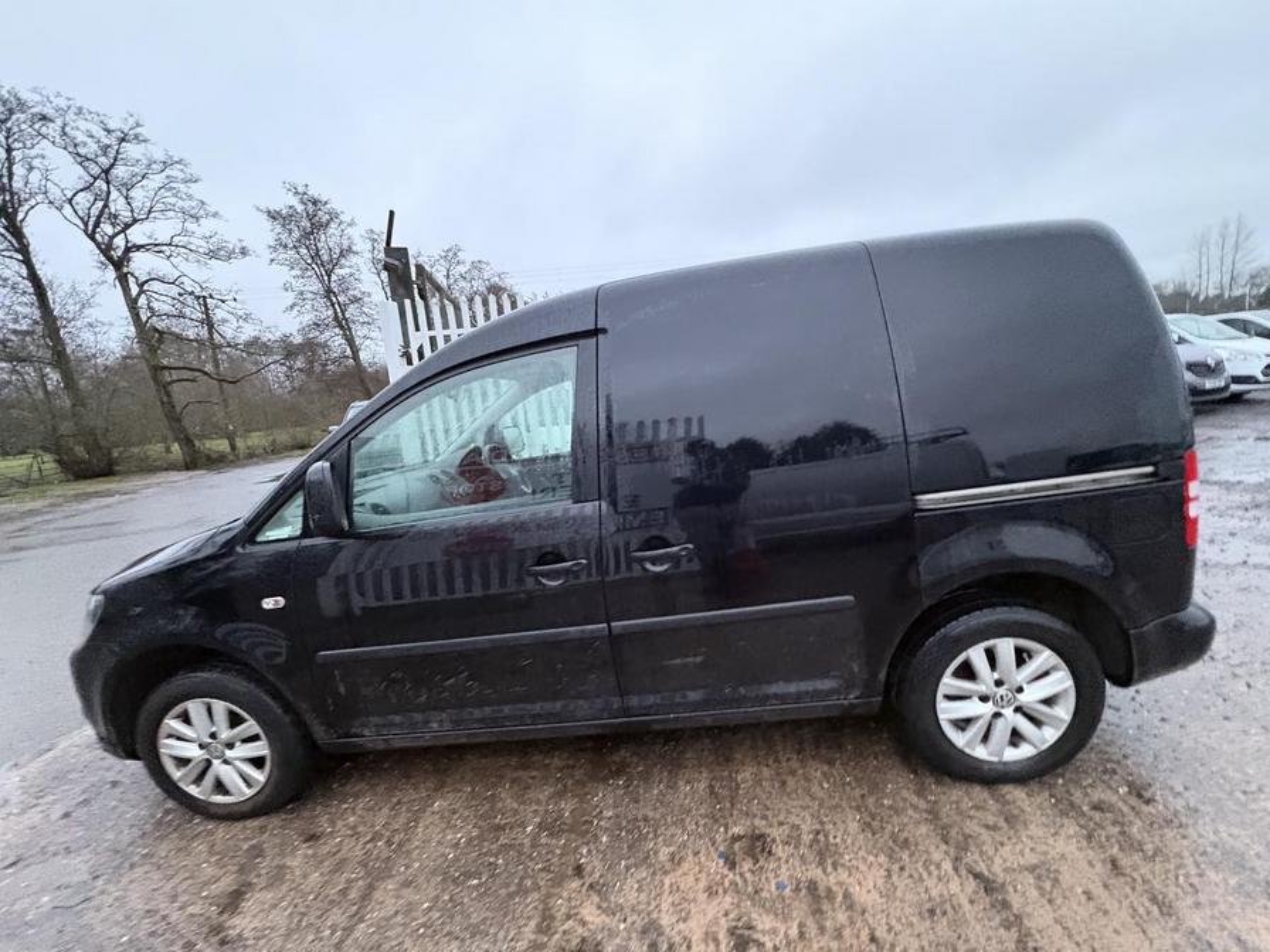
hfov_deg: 102.1
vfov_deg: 85.7
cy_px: 476
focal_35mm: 14
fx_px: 514
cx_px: 635
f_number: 2.2
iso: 1000
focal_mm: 2.22
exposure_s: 1/38
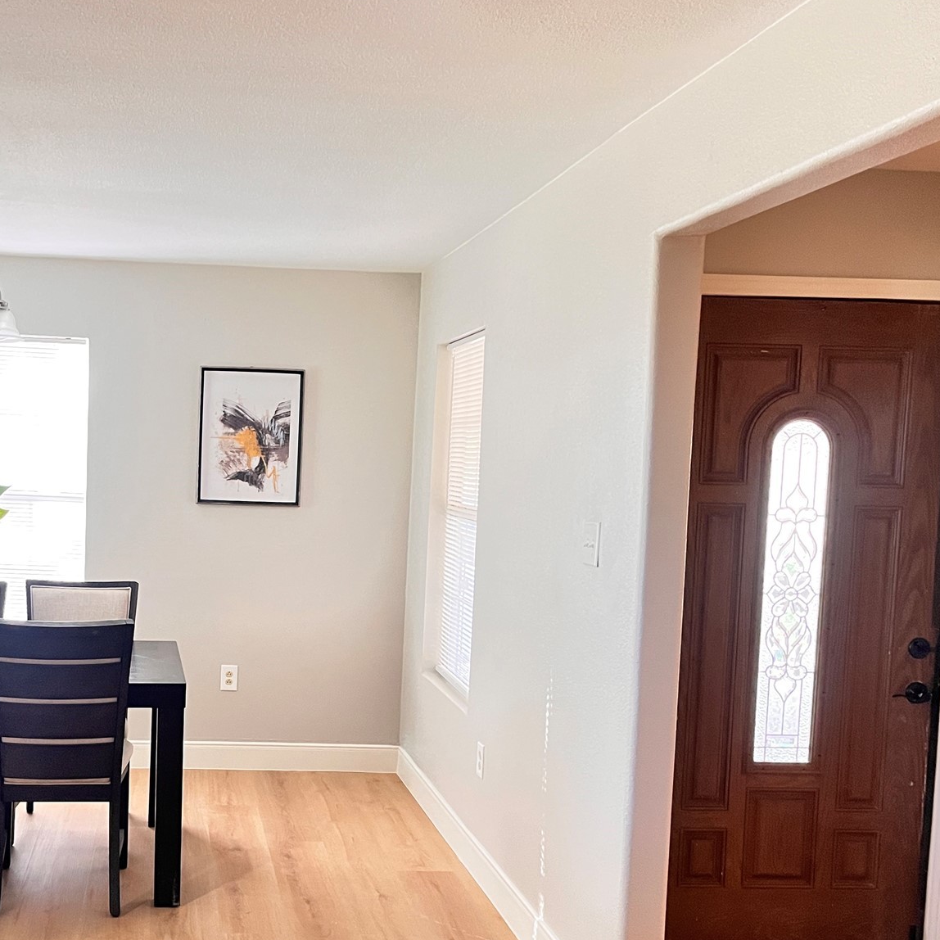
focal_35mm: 41
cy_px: 567
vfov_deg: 40.7
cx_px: 249
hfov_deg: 39.9
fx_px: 1260
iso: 500
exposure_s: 1/40
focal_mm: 5.1
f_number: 1.6
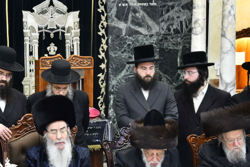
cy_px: 120
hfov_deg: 16.9
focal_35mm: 121
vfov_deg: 11.3
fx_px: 840
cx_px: 69
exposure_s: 1/125
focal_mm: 72
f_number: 5.6
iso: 800
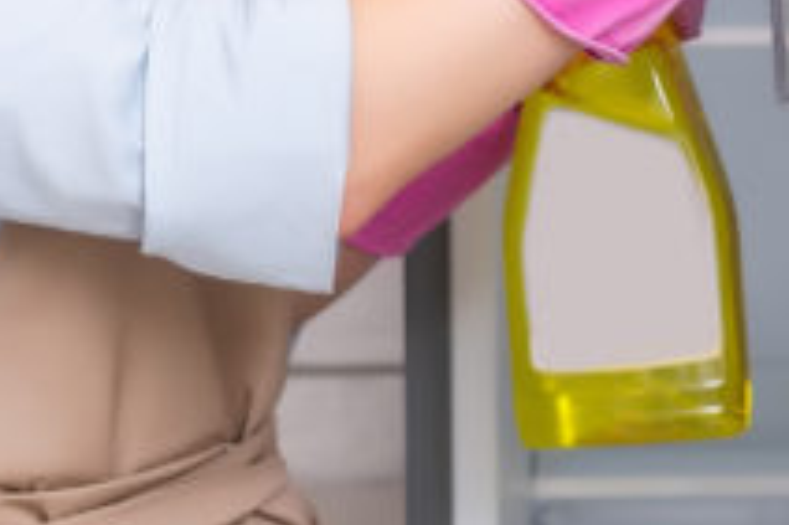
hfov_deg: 8.5
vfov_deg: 5.6
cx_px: 822
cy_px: -255
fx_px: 5300
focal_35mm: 242
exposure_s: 1/125
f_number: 3.2
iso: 100
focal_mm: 50
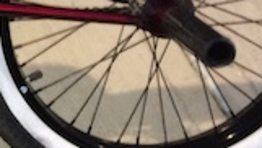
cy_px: -145
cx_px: -259
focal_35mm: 157
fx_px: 1092
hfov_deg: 12.2
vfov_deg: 7.5
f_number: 2.2
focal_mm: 4.15
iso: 160
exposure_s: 1/16
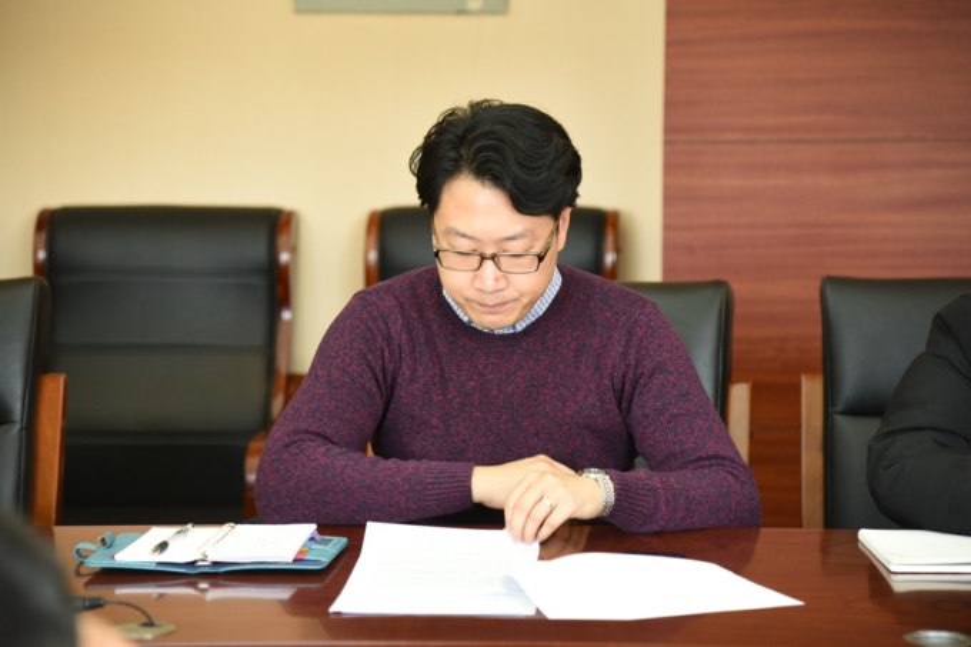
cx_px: 486
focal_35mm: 120
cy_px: 324
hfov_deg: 17.1
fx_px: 3236
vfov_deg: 11.4
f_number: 4
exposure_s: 1/125
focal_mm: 120
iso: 1100
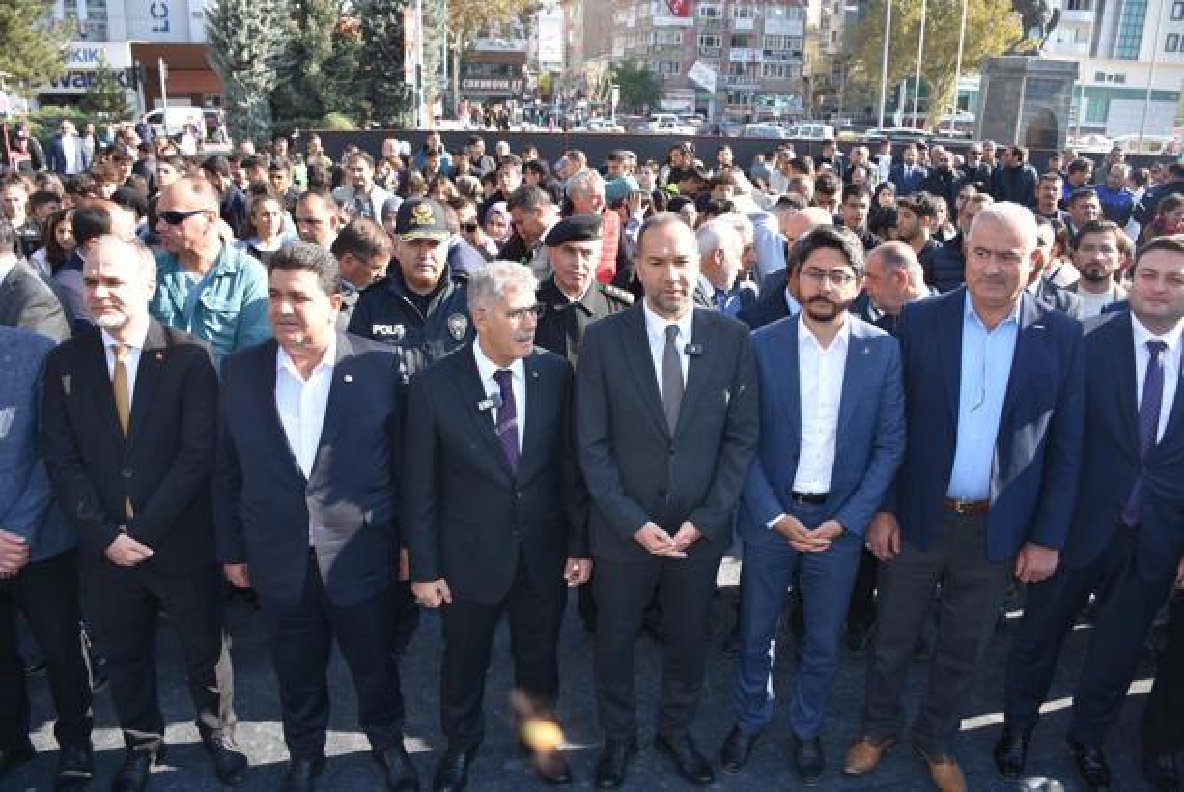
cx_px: 592
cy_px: 396
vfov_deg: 48.0
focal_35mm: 27
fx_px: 889
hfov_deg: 67.3
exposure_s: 1/250
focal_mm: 18
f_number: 3.5
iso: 100
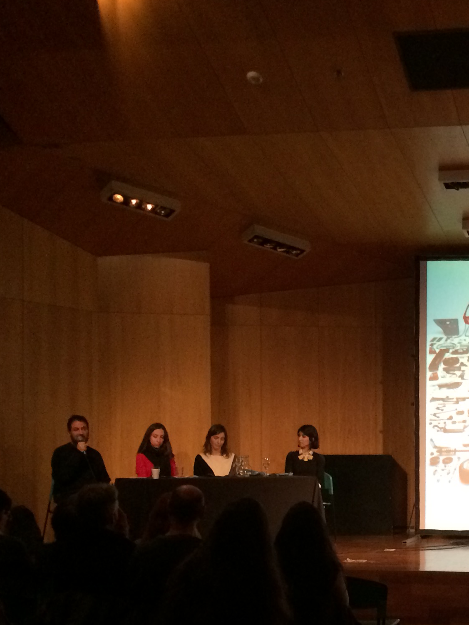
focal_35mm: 63
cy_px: 477
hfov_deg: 22.4
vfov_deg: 30.2
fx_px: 1138
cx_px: 467
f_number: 2.2
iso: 320
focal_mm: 4.15
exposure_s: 1/25
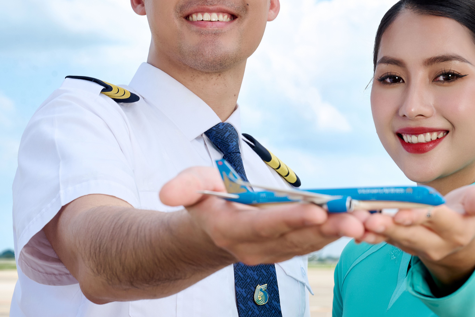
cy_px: 96
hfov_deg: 19.1
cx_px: 259
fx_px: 1412
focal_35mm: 107
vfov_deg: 12.8
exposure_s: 1/160
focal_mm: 63
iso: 125
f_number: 10
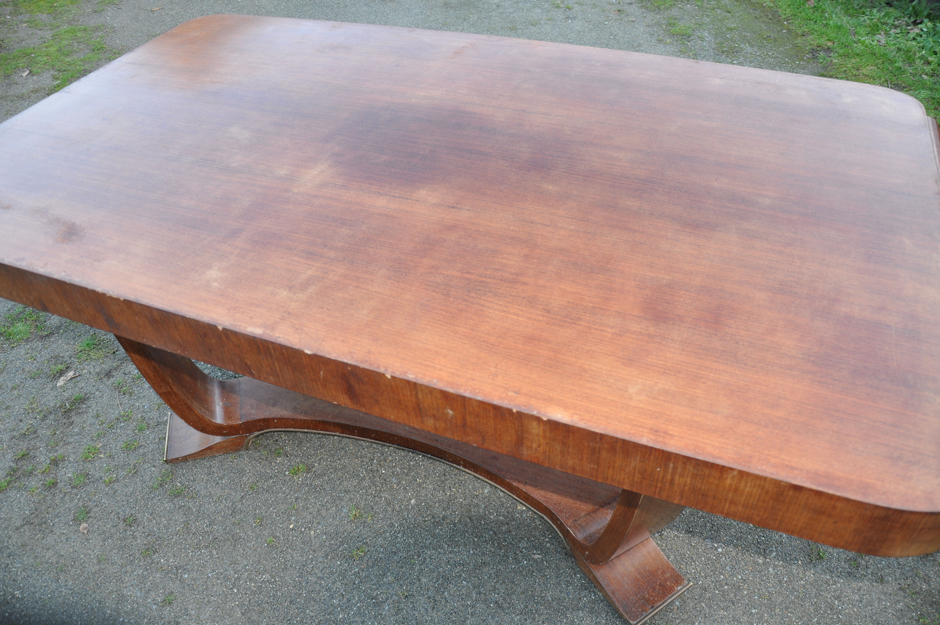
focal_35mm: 27
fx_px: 704
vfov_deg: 47.8
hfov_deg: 67.4
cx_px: 470
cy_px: 312
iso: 250
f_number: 3.5
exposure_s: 1/60
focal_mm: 18
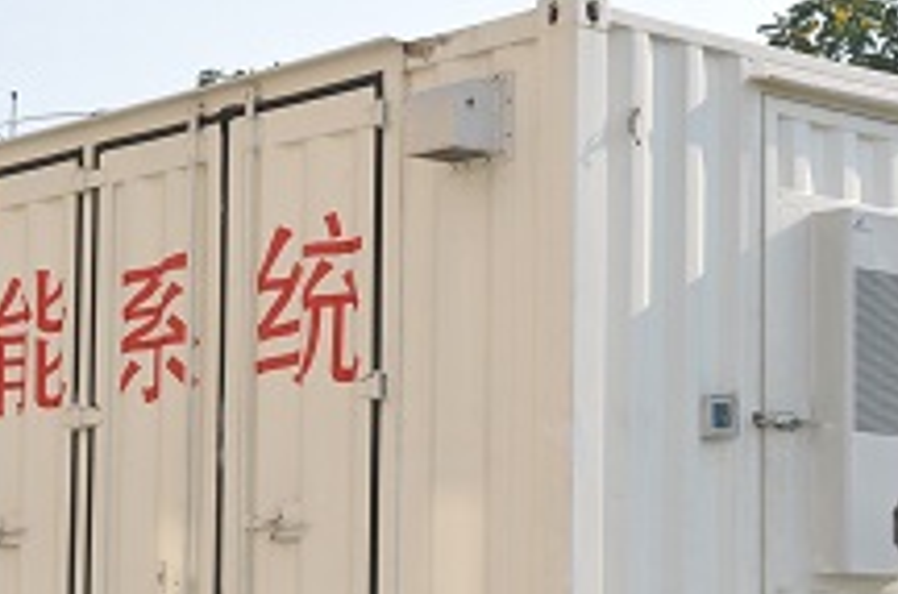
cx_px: 79
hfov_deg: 20.4
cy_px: 444
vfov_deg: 13.8
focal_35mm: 98
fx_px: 2439
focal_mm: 22
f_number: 9
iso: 320
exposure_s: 1/320
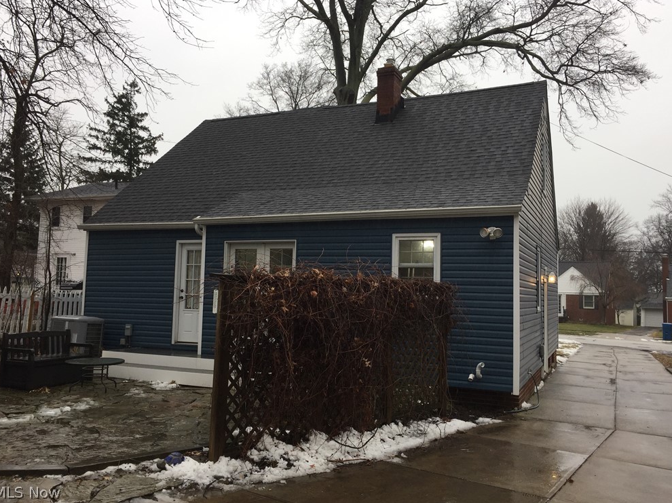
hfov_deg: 60.0
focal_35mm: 30
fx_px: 582
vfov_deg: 46.8
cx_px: 337
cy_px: 243
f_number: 2.2
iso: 32
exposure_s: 1/130
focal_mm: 4.15
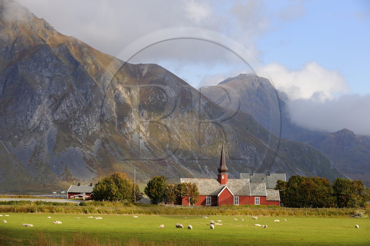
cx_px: 185
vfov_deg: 13.0
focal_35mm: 105
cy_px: 123
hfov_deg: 19.5
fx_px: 1078
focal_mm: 105
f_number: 9
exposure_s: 1/250
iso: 200
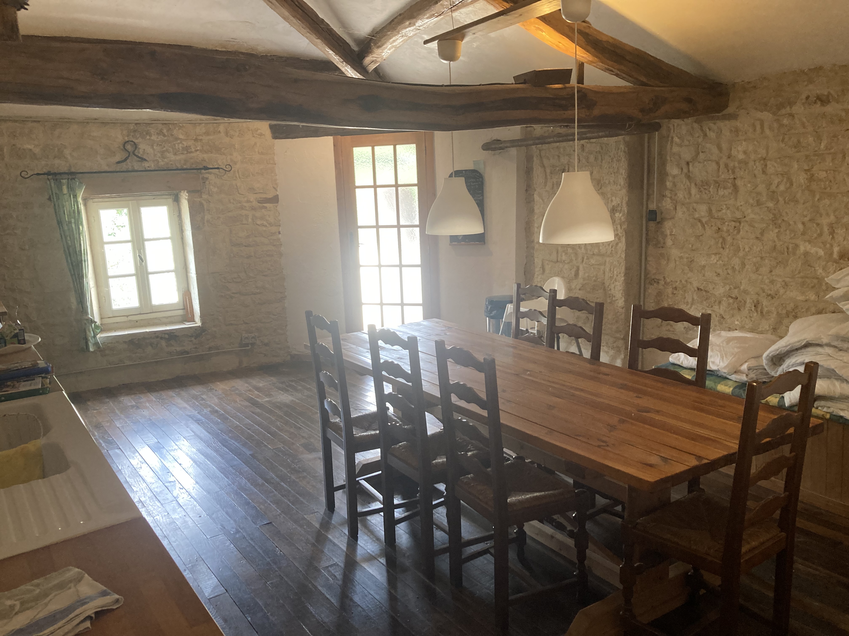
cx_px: 424
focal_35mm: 28
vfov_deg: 49.7
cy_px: 318
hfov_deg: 63.4
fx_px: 687
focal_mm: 3.99
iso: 160
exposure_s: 1/50
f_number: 1.8
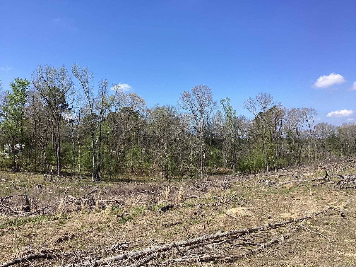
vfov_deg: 45.4
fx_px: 319
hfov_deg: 58.4
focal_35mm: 31
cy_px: 134
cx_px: 178
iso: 25
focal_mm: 3.3
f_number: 2.4
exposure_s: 1/1148
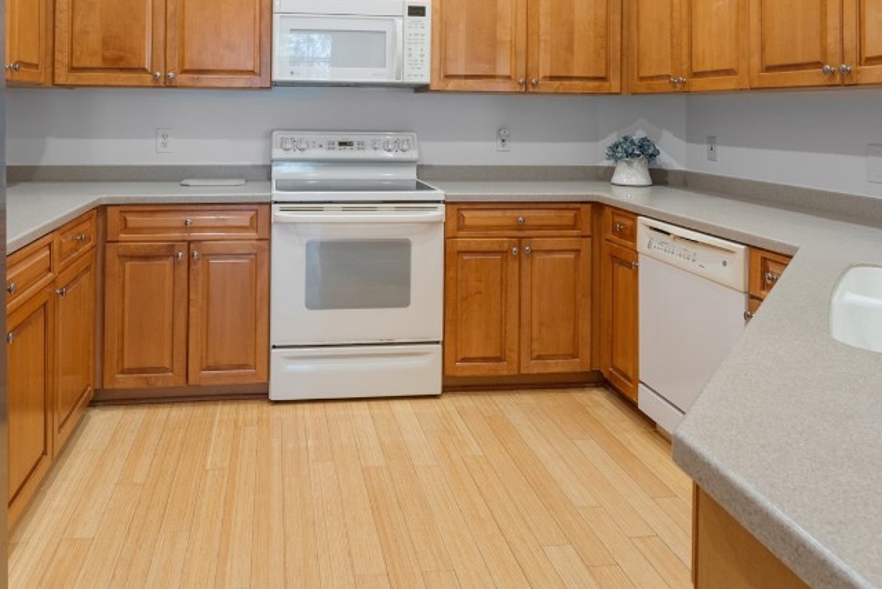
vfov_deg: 44.7
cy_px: 103
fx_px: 670
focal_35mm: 27
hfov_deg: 66.1
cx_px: 356
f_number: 9
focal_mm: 15.2
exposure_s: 1.6
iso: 250
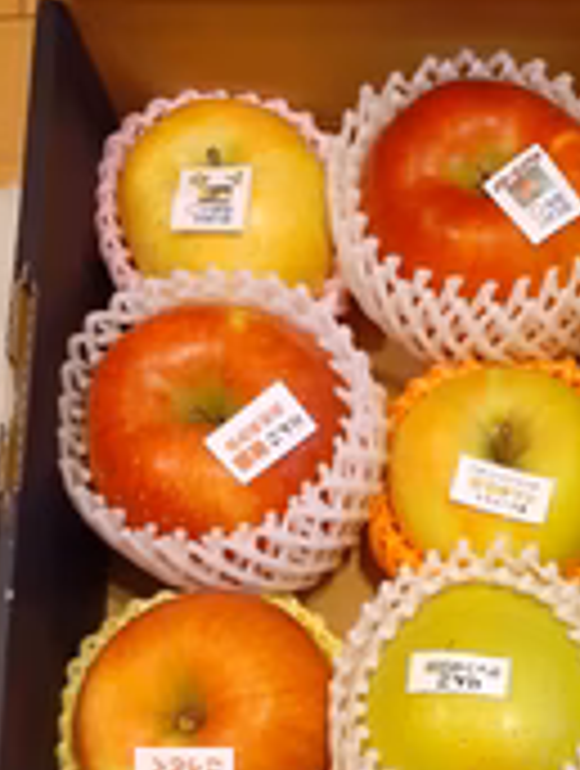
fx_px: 1402
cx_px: 540
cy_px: 802
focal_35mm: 63
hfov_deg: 22.7
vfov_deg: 28.4
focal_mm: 3.6
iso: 500
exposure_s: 1/25
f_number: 1.9
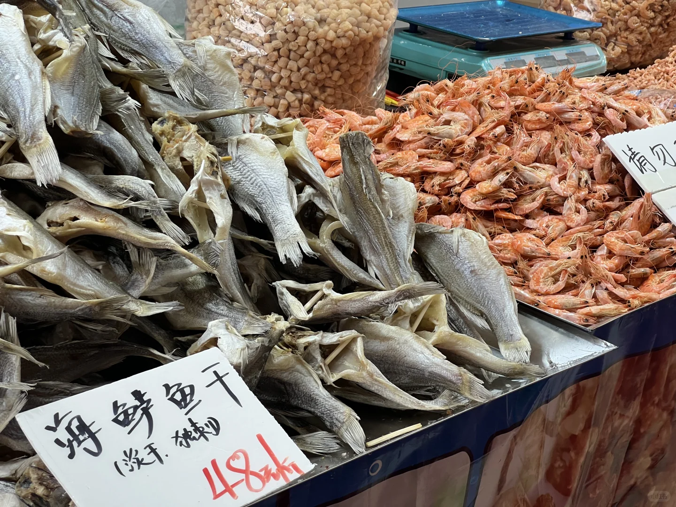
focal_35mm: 77
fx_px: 1504
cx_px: 338
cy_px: 254
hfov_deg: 25.3
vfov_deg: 19.1
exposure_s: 1/100
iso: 100
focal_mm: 9
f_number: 2.8
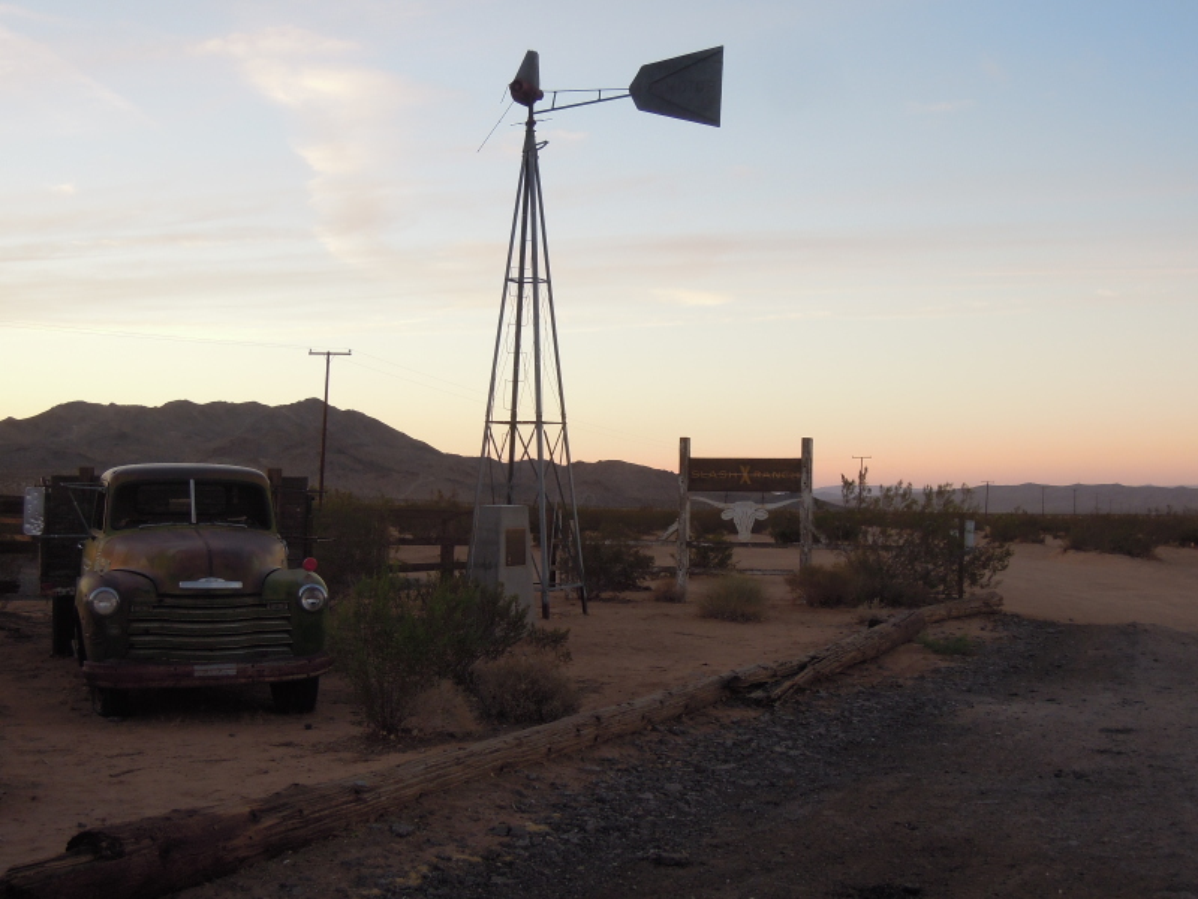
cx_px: 599
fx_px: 1730
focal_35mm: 50
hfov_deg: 38.2
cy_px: 450
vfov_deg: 29.1
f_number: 3.7
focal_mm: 9
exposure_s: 1/100
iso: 160
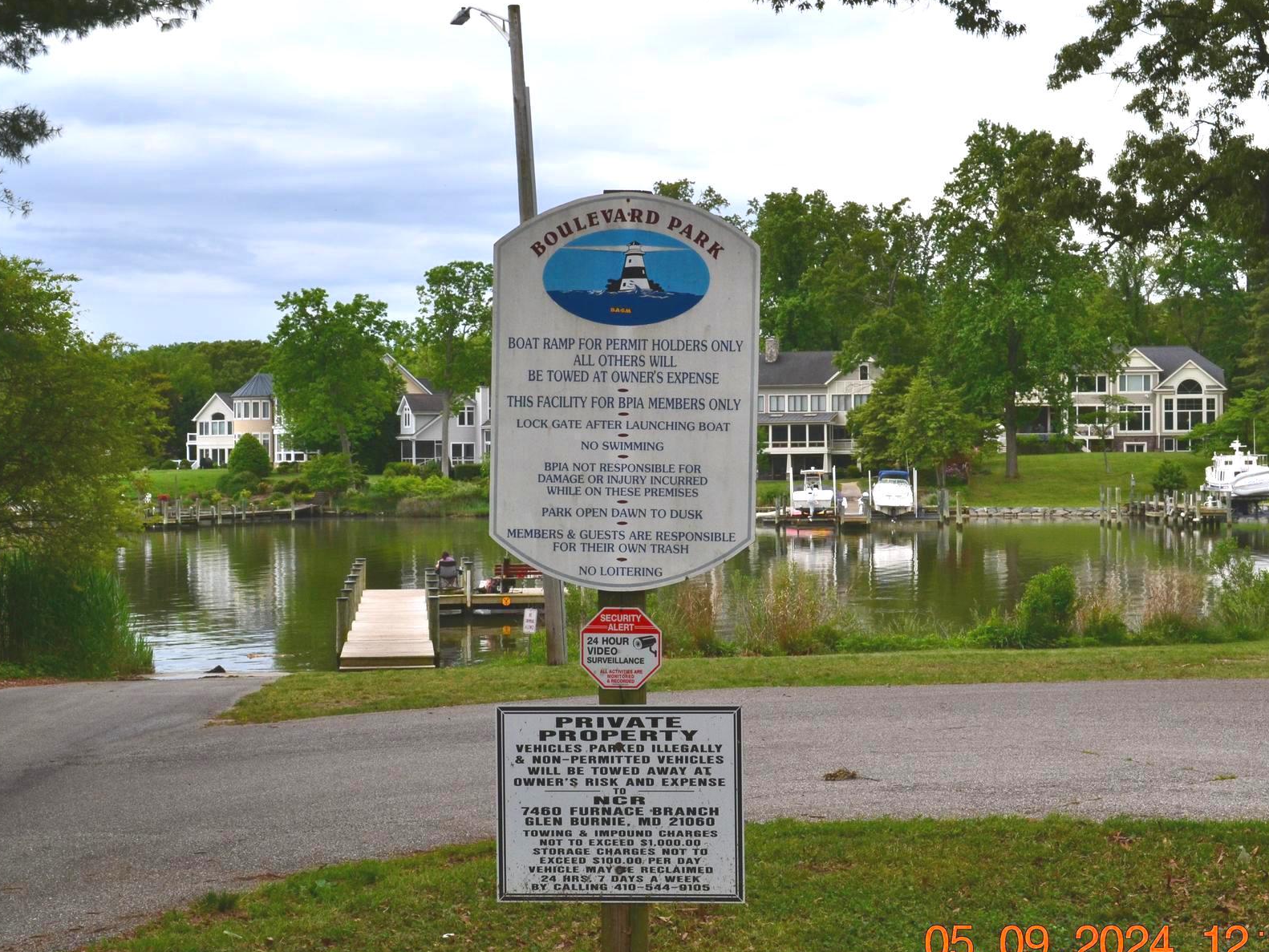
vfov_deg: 26.1
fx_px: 2053
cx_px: 658
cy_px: 480
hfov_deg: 34.3
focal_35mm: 56
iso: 400
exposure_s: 1/400
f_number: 11
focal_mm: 30
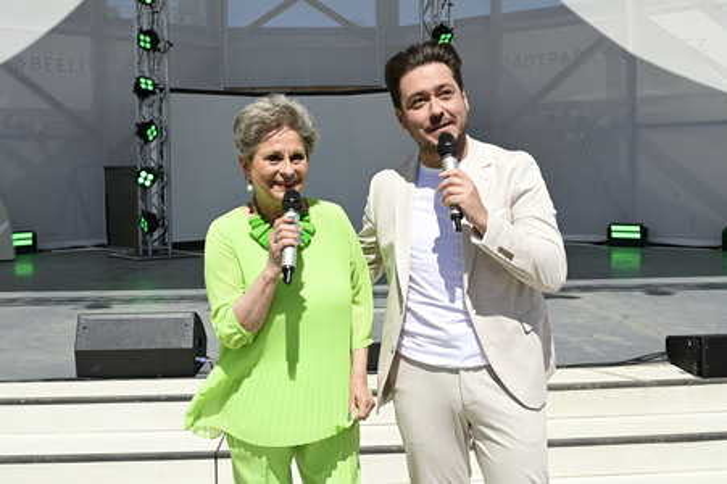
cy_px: 242
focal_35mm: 41
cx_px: 364
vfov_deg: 32.6
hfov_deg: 47.4
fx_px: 827
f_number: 10
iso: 80
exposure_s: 1/200
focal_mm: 41
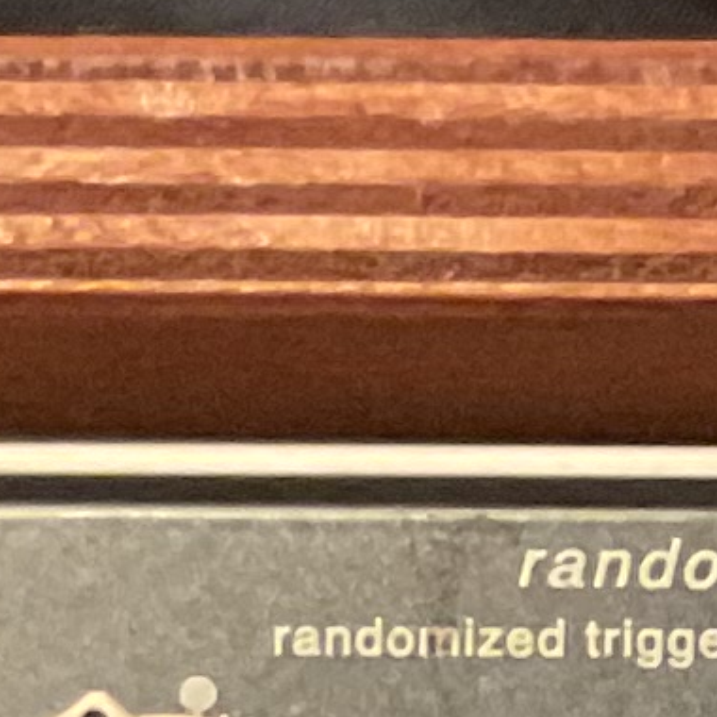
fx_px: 6374
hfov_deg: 6.0
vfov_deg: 6.1
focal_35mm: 272
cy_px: 1760
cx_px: 2087
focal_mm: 3
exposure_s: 1/25
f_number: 1.8
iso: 320
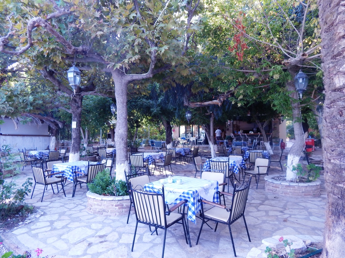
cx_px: 172
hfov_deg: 76.4
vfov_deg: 61.0
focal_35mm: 22
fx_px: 219
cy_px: 129
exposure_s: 1/60
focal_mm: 4
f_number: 3
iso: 125
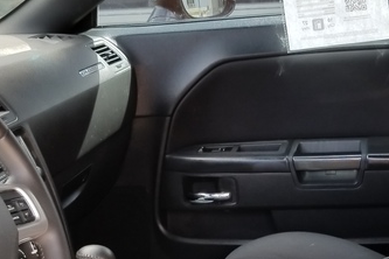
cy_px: 238
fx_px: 843
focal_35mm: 78
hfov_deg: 25.6
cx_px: 297
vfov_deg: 17.2
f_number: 1.7
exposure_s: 1/254
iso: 50
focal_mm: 4.25
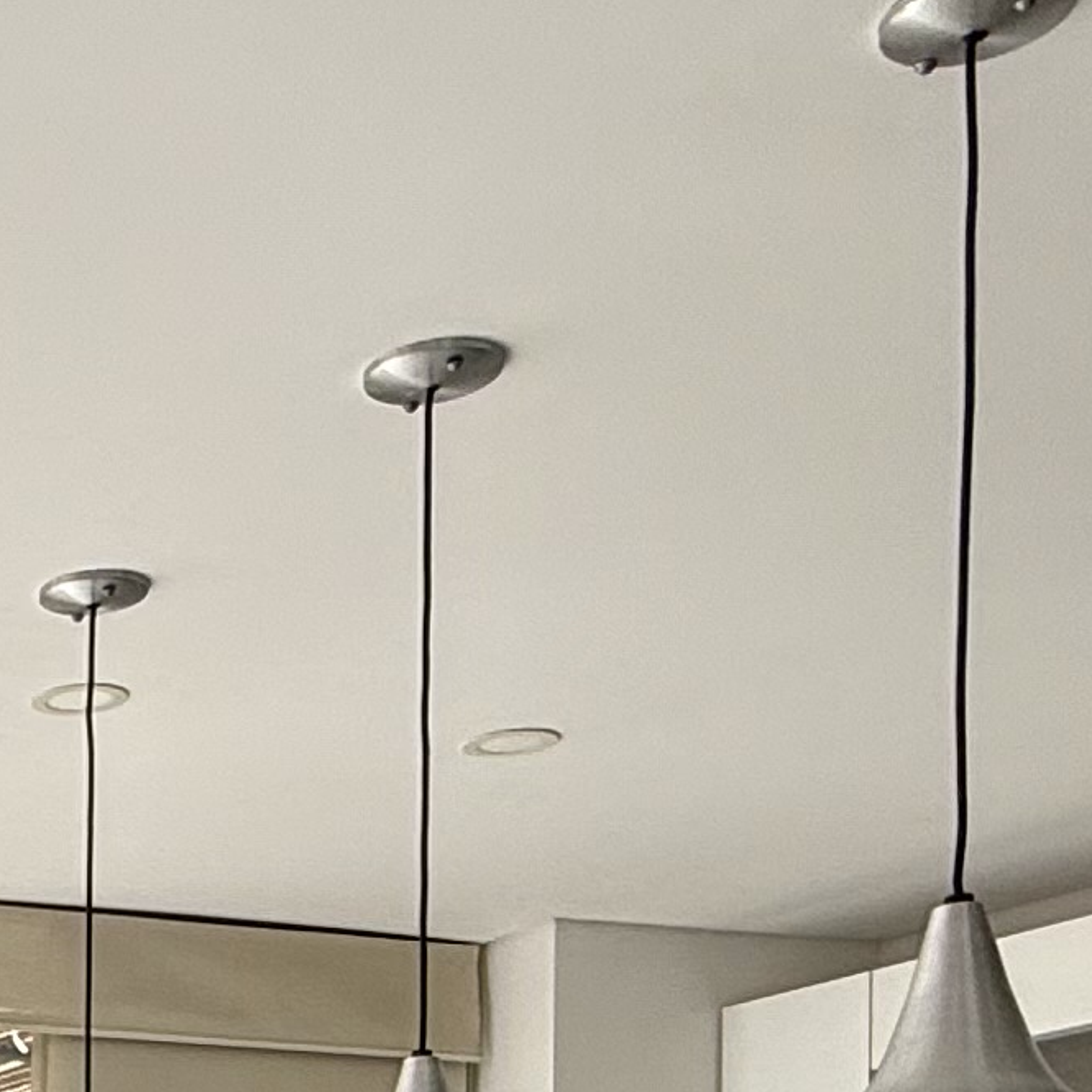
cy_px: 1557
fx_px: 2677
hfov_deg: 19.3
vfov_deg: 20.3
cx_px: -665
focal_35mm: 75
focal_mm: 2.22
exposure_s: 1/99
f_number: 2.2
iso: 80
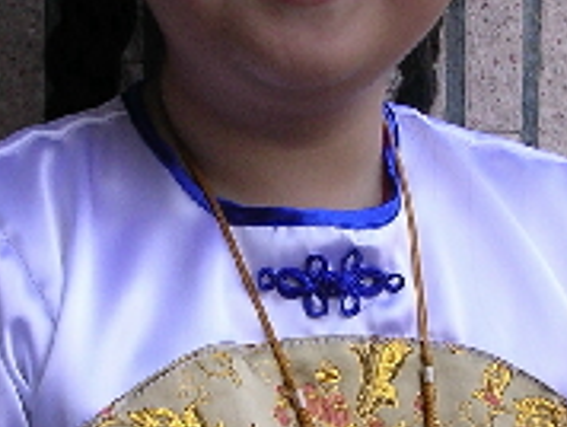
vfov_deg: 11.6
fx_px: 2099
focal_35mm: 128
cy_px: 300
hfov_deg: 15.4
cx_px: 373
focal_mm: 5.8
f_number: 2.8
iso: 100
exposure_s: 1/152
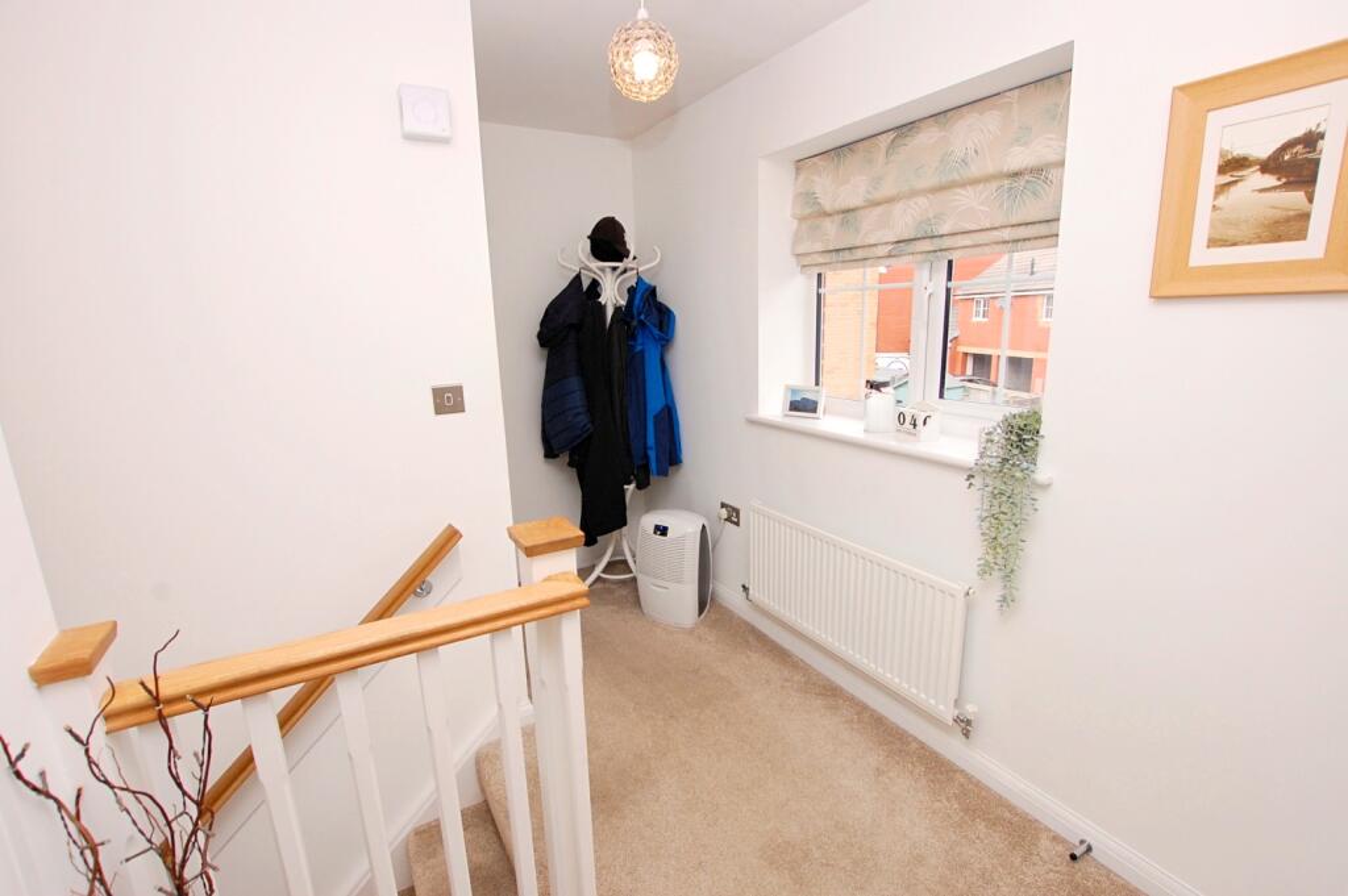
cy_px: 448
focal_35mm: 15
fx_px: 561
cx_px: 674
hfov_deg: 100.4
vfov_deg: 77.2
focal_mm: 10
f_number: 5.6
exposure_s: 1/125
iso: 800
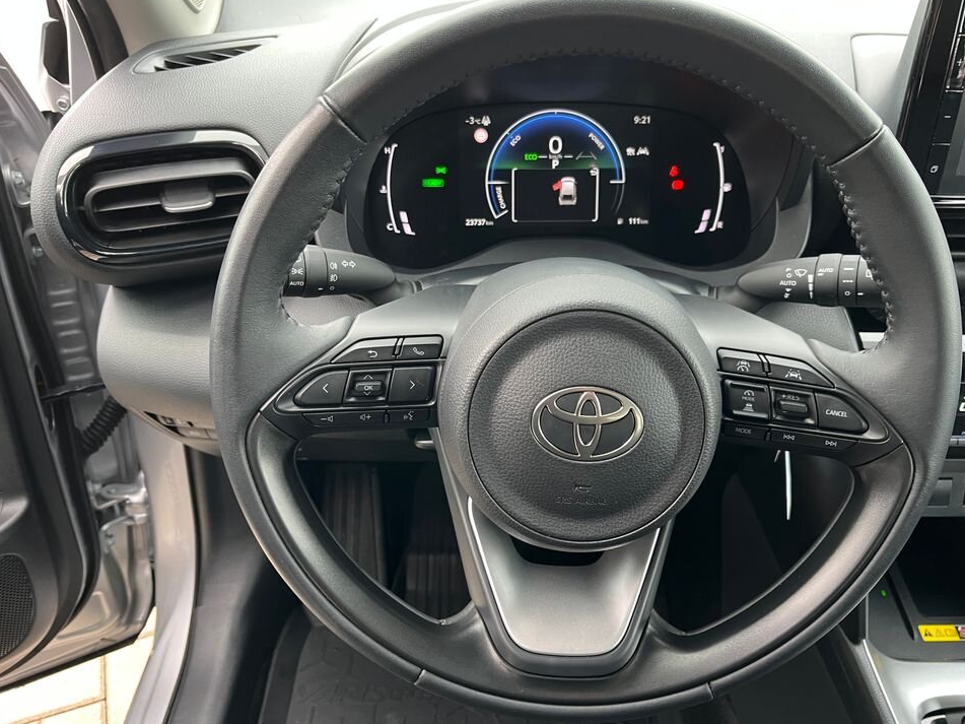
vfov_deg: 49.7
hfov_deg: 63.4
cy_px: 364
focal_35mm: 28
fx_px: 780
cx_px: 505
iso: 125
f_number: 1.6
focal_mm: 5.1
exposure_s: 1/66
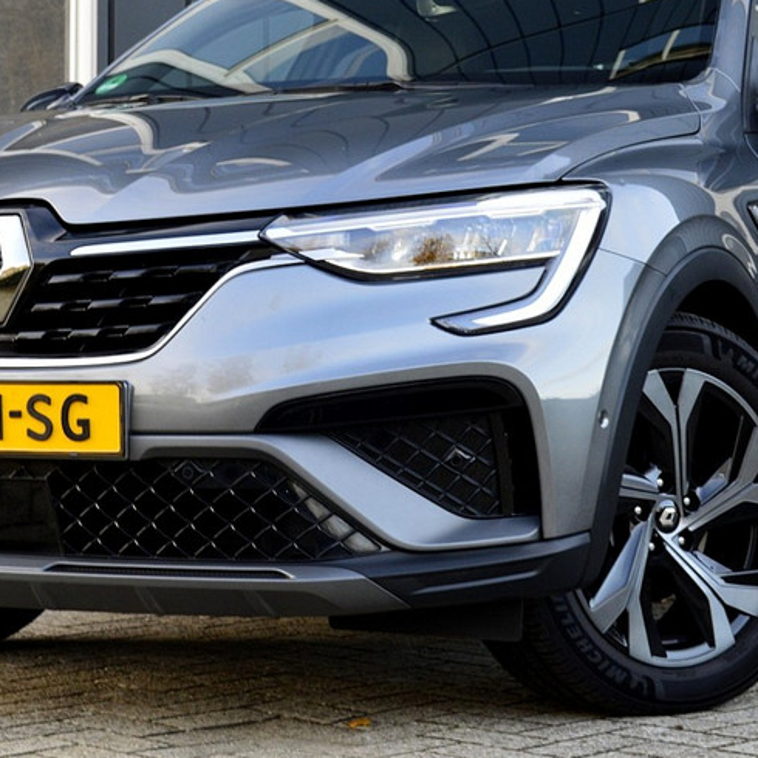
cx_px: 328
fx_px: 2378
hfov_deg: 18.1
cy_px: 262
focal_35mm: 96
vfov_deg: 18.1
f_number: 8
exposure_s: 1/60
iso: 560
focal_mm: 36
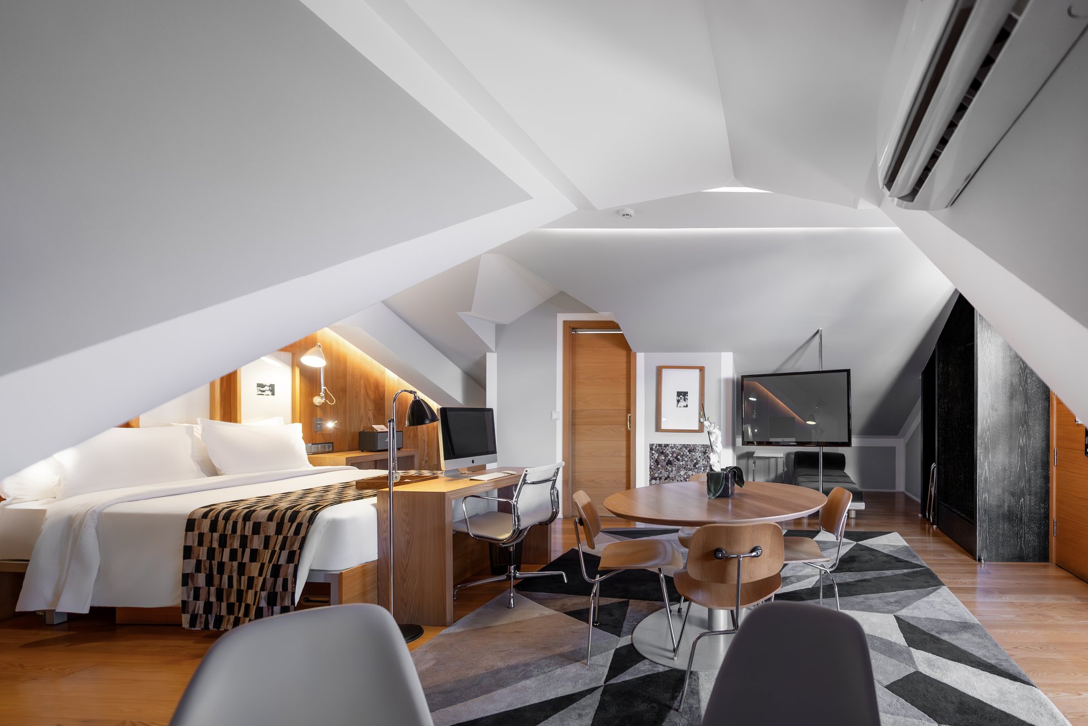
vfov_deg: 77.3
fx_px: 453
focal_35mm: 15
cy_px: 363
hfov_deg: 100.2
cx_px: 582
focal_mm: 14
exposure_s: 1/80
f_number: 2.8
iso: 1000
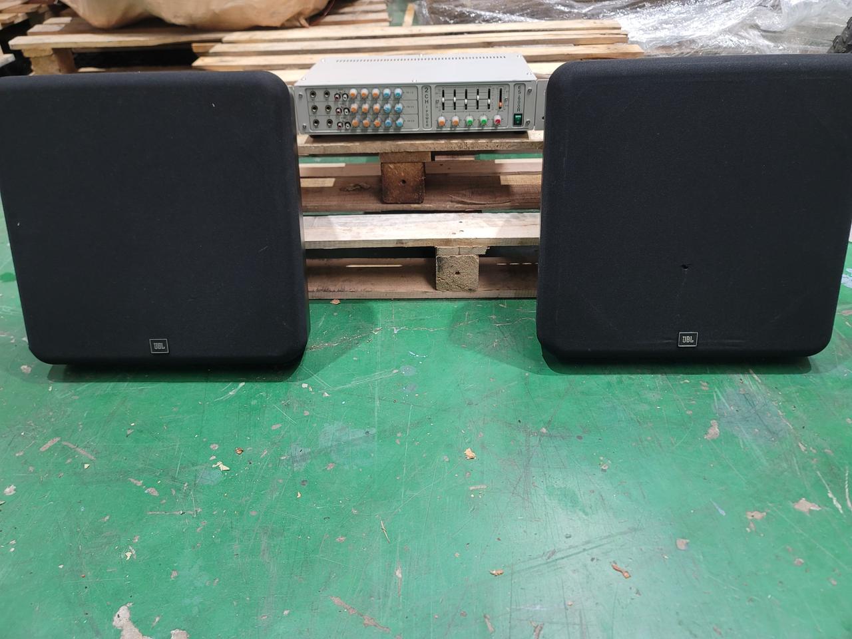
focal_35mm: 25
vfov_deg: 54.9
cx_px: 426
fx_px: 615
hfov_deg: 69.4
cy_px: 320
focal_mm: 7
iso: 250
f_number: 1.8
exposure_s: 1/40
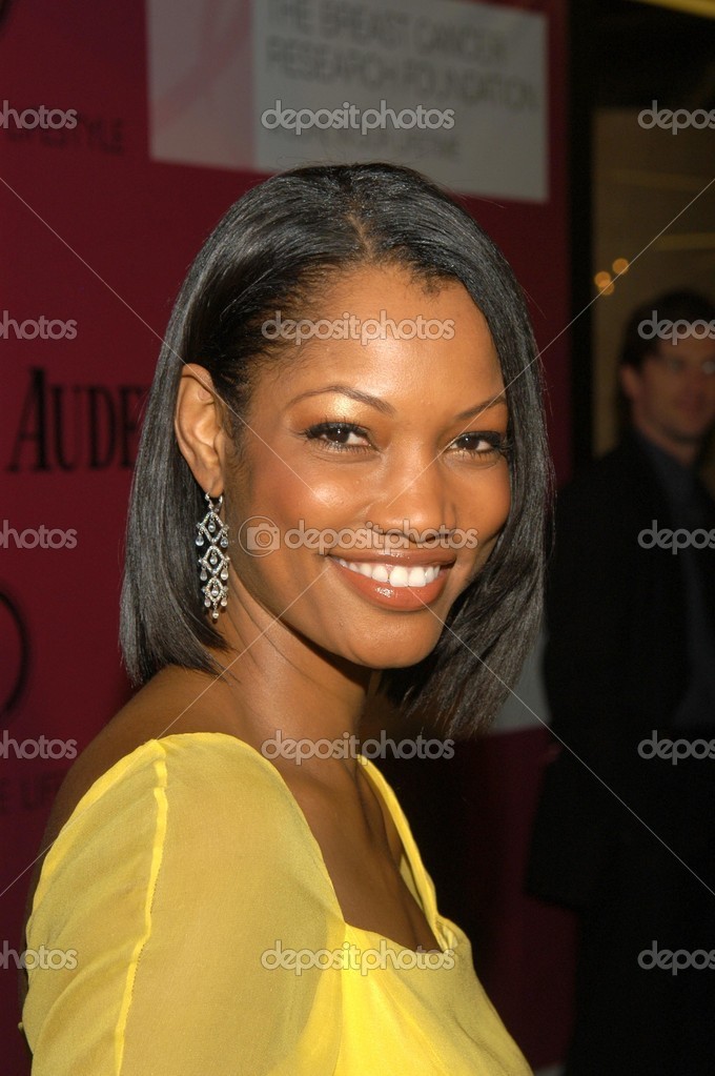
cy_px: 538
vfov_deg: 20.0
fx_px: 3045
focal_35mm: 102
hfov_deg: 13.4
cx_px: 358
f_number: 8
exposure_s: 1/160
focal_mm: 68
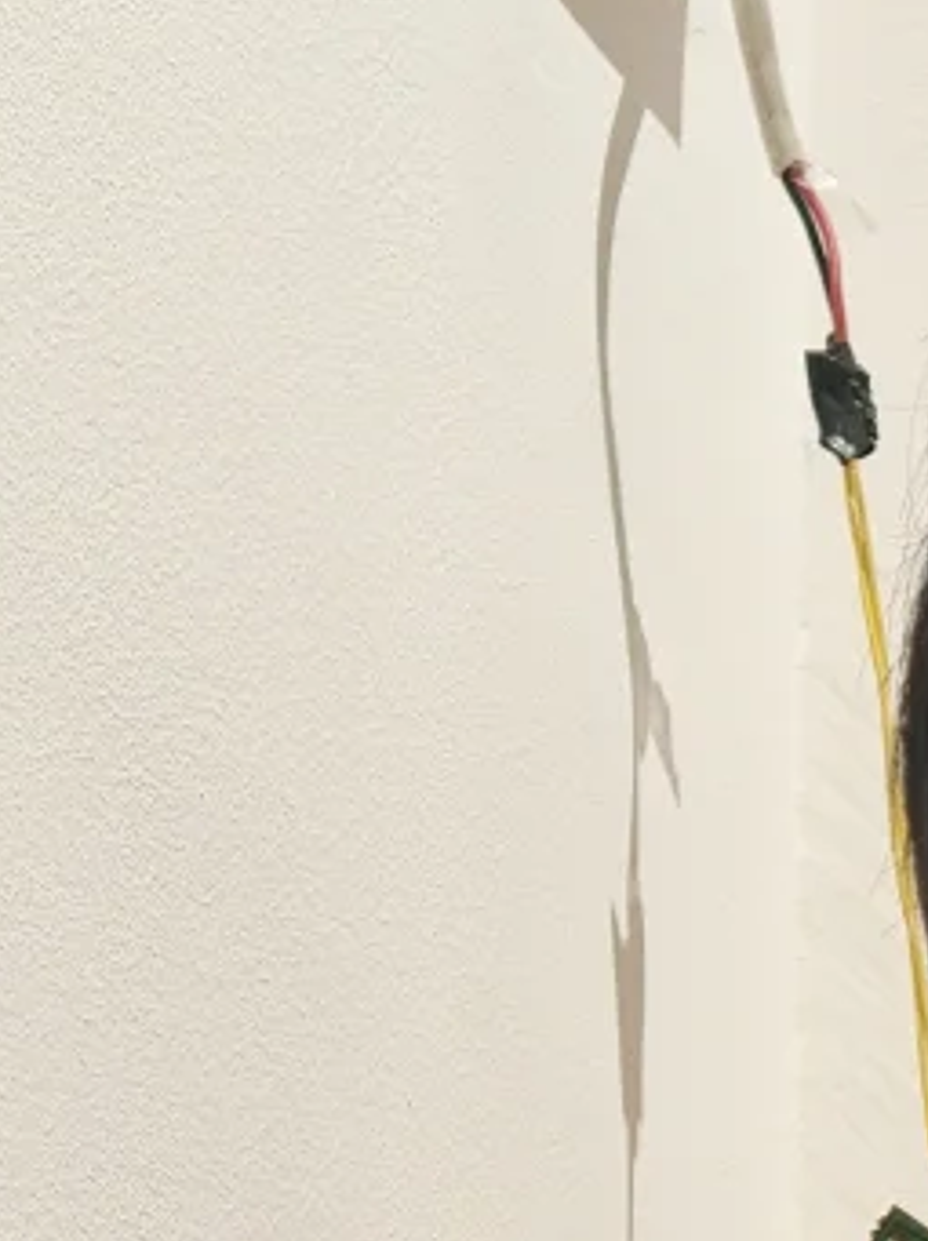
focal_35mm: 296
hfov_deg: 5.0
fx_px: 10600
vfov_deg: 6.6
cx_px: 1274
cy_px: 1681
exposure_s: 1/46
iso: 1000
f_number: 2.1
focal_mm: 16.53
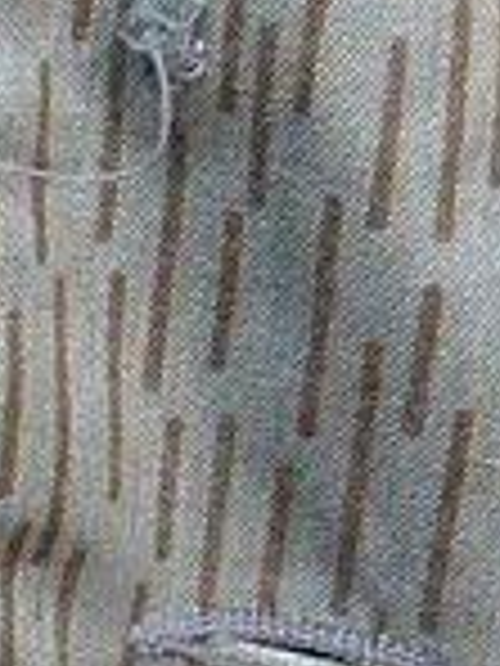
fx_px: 2812
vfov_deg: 13.5
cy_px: 266
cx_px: -770
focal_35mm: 146
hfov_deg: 9.0
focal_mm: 4.8
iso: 200
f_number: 2.8
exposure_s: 1/30
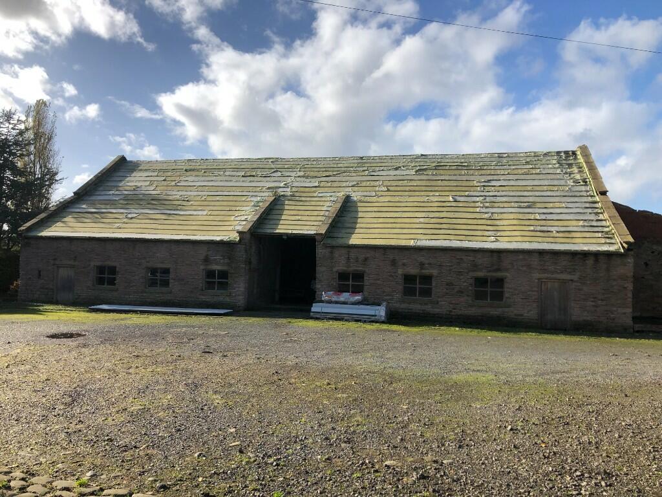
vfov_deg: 49.7
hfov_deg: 63.4
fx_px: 535
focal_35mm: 28
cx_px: 331
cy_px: 248
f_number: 1.8
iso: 20
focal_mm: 3.99
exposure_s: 1/2288
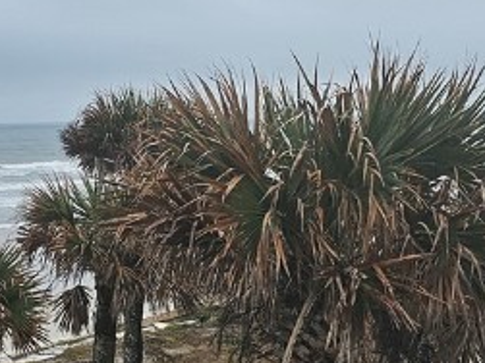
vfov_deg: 15.7
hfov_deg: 20.9
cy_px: 191
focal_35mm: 94
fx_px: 1316
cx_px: 271
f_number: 1.7
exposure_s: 1/2000
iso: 40
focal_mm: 6.3
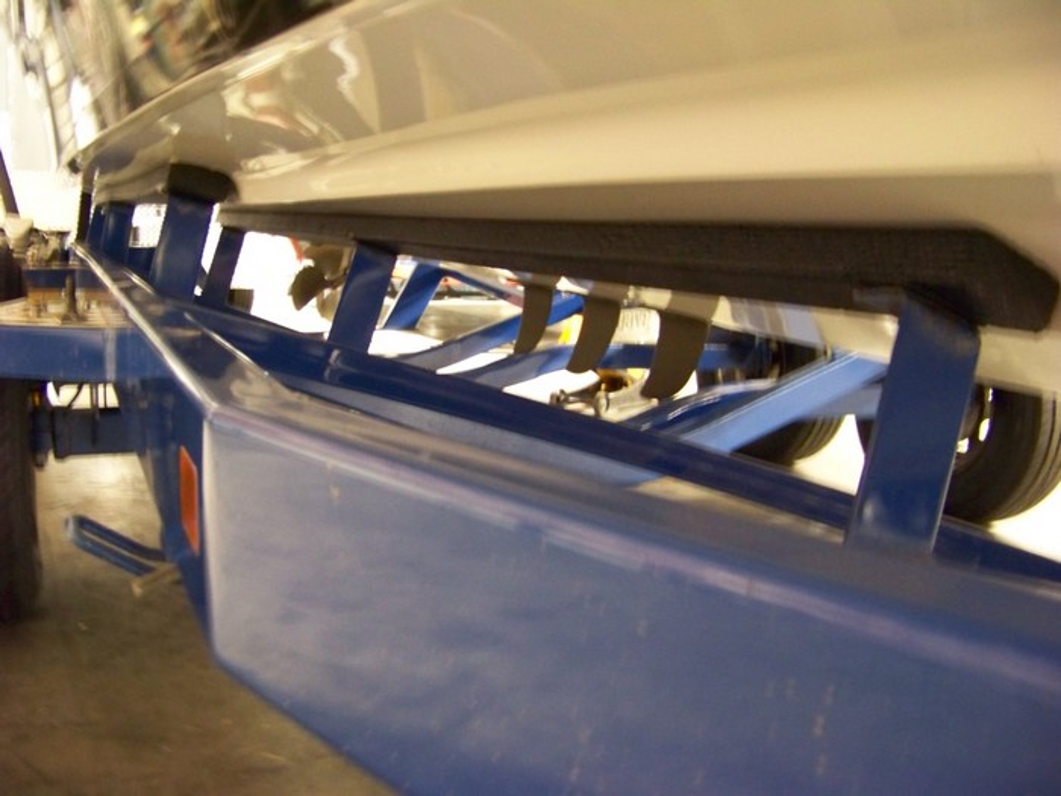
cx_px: 530
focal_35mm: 36
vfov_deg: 39.7
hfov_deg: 51.4
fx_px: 1103
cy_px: 398
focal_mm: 5.85
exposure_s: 1/2
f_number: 2.8
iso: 400
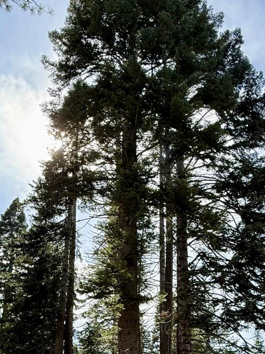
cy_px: 324
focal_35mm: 36
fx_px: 368
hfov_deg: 39.6
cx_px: 116
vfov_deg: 46.1
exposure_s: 1/494
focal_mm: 2.22
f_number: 2.2
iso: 64
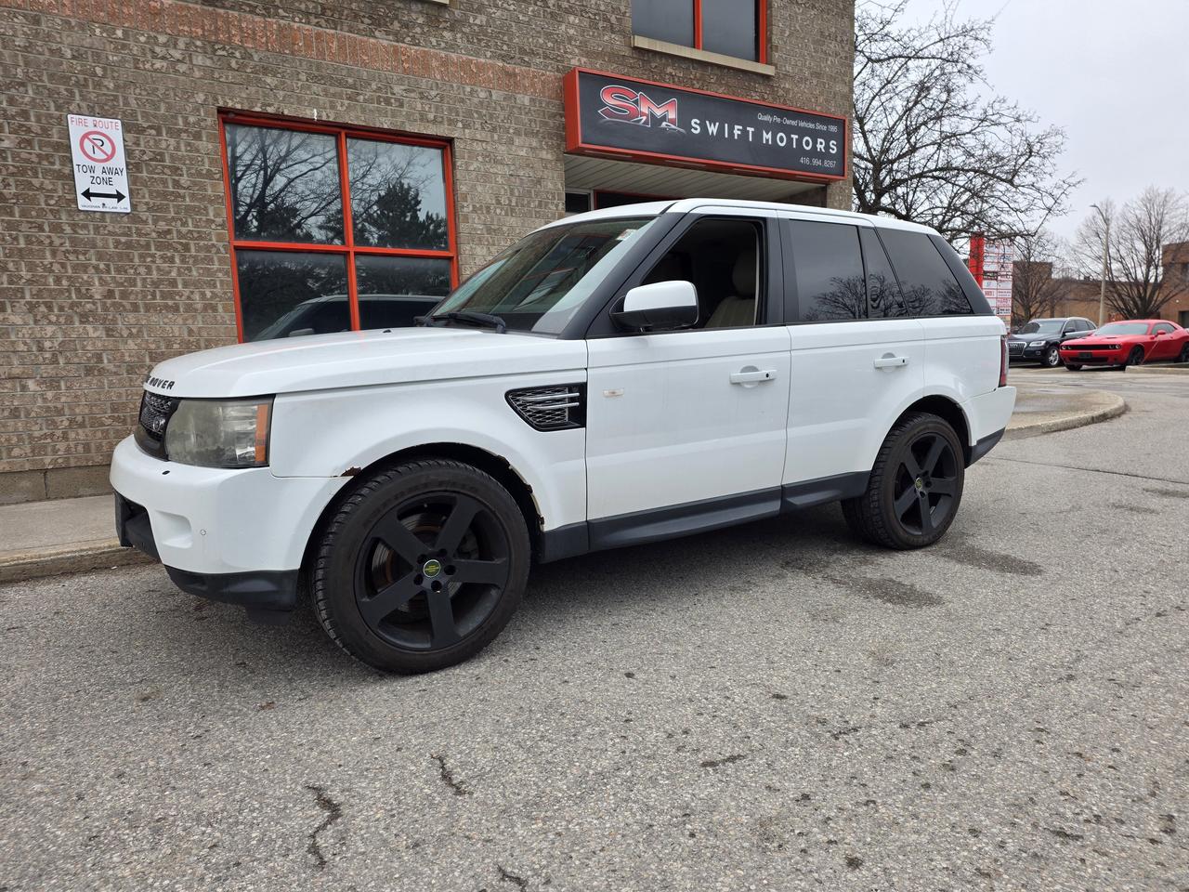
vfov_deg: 58.9
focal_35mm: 23
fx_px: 790
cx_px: 594
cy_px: 446
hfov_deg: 73.9
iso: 80
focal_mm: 6.25
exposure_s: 1/2271
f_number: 1.7
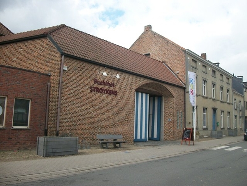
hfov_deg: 56.8
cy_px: 93
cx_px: 124
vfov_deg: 44.2
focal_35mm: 32
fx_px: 228
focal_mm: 5.7
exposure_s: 1/100
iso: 80
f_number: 8.8
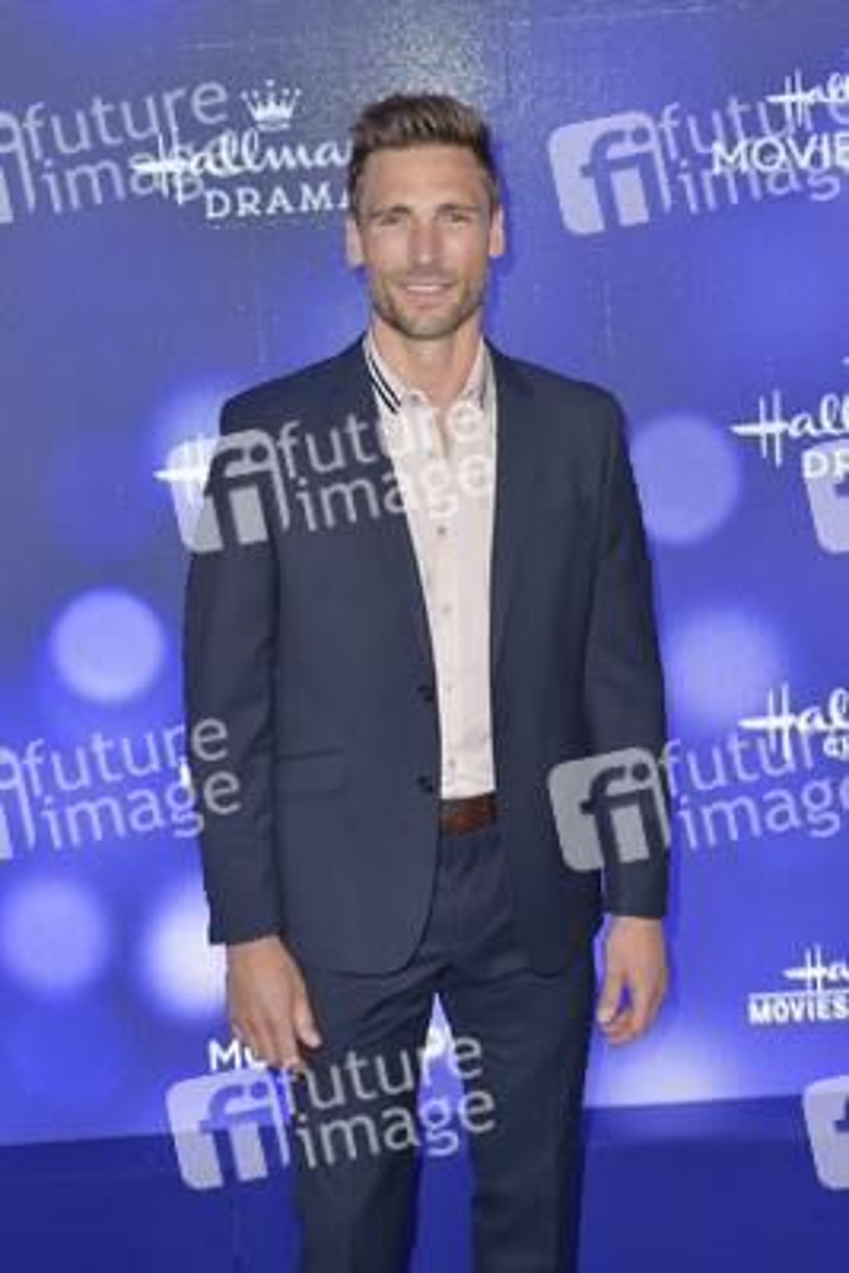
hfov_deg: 29.9
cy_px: 636
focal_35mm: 45
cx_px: 424
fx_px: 1590
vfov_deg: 43.6
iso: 320
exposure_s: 1/250
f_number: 7.1
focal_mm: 45
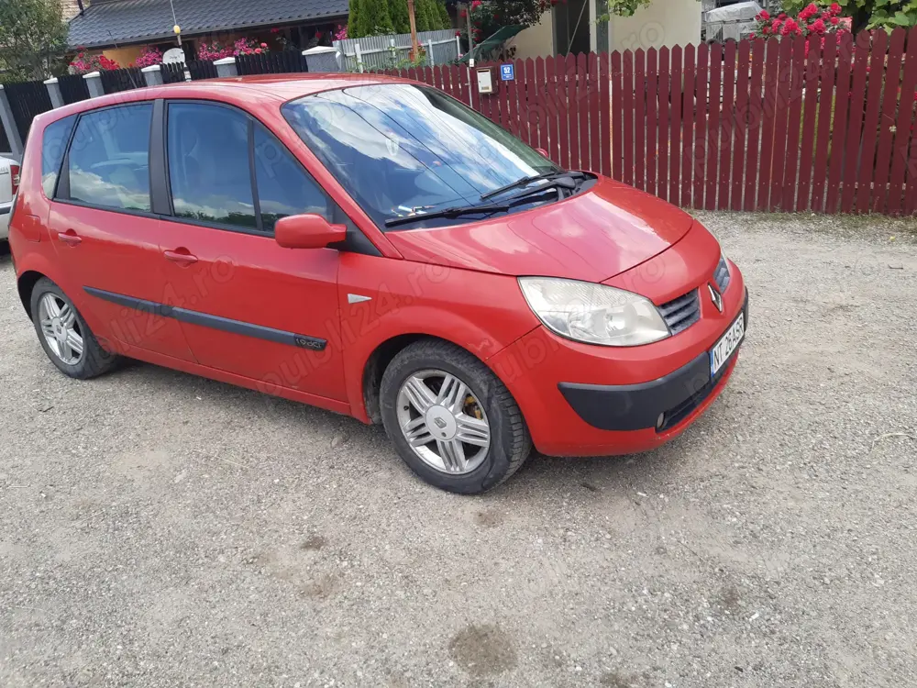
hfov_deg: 67.3
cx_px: 458
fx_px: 689
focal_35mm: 26
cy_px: 344
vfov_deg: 53.1
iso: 40
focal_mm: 3.92
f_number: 1.7
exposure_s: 1/552
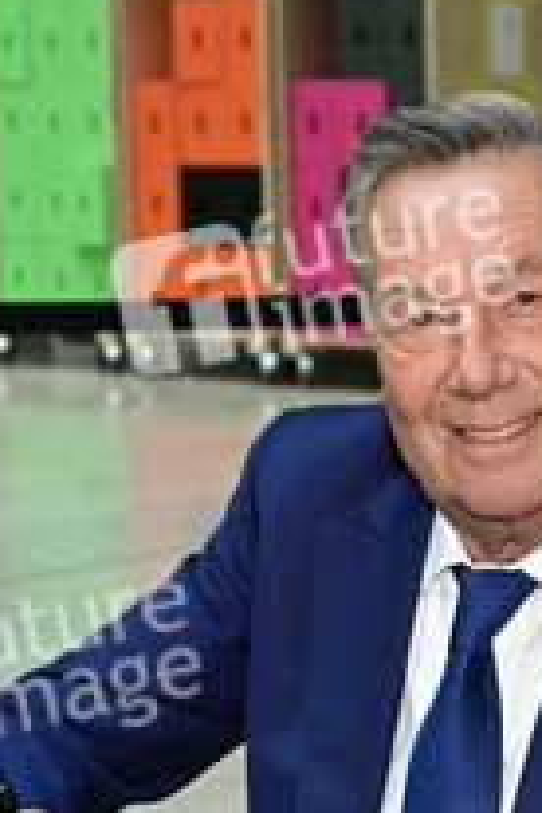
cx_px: 428
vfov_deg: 24.4
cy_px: 479
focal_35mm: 83
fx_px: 1874
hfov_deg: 16.3
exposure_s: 1/200
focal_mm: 43
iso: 2000
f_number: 5
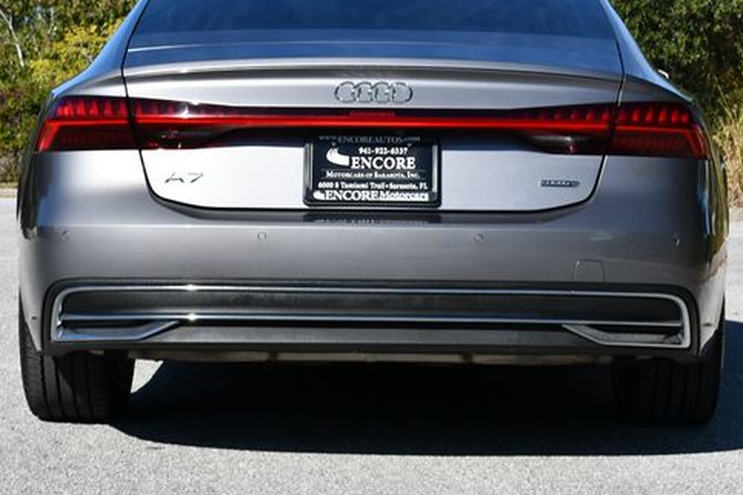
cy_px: 169
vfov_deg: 12.9
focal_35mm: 106
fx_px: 2188
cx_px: 389
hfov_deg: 19.3
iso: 100
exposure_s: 1/320
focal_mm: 40
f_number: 9
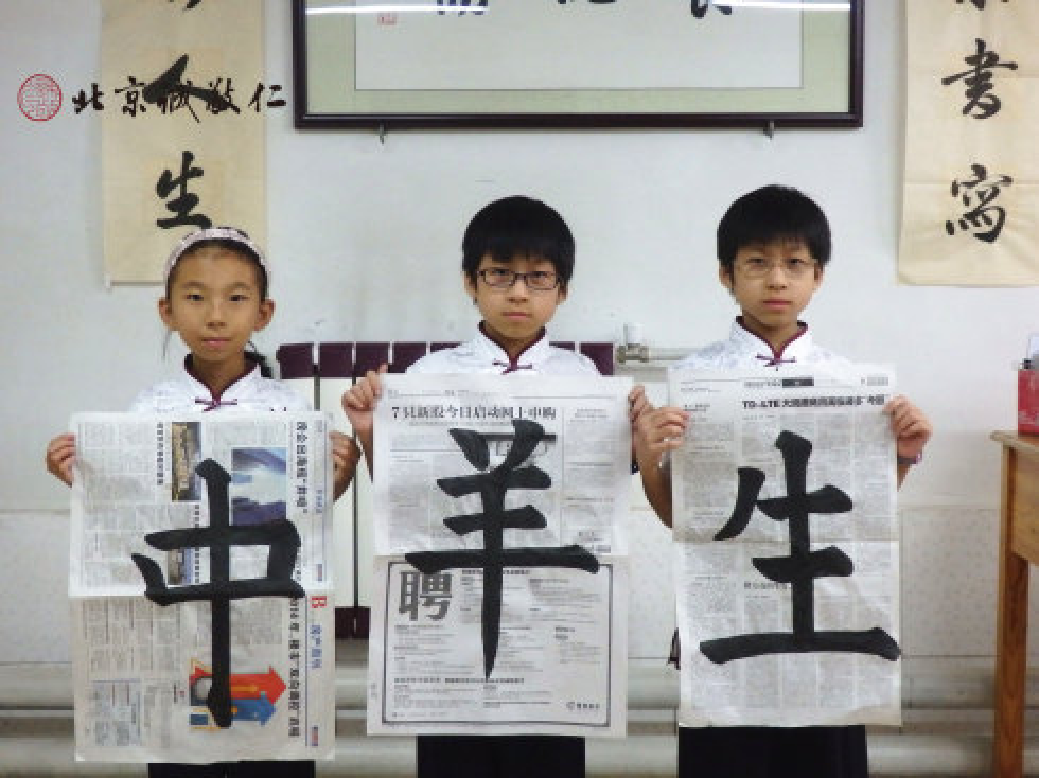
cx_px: 520
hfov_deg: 38.9
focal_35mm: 49
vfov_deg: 29.7
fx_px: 1470
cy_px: 389
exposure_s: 1/80
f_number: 4
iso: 800
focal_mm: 8.9
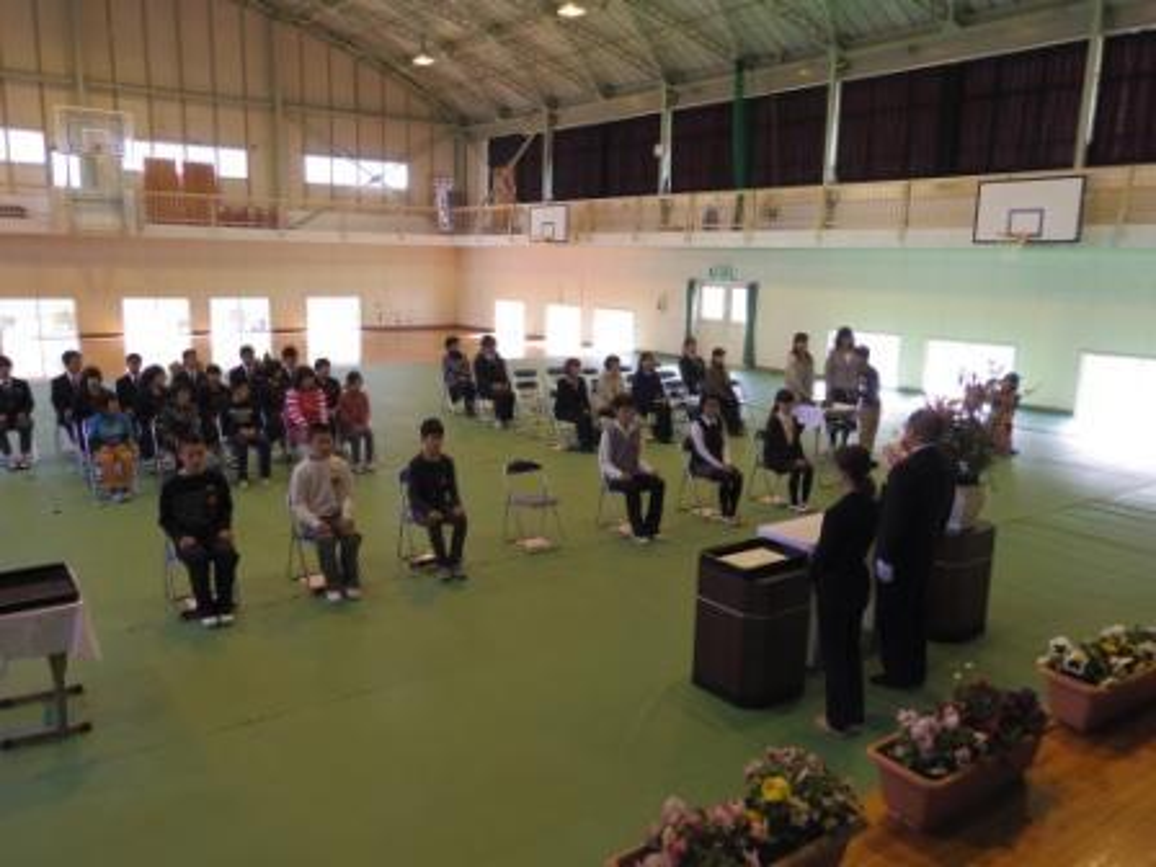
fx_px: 902
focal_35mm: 27
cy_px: 434
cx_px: 578
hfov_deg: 65.3
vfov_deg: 51.4
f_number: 2.8
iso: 160
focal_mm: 5
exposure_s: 1/80
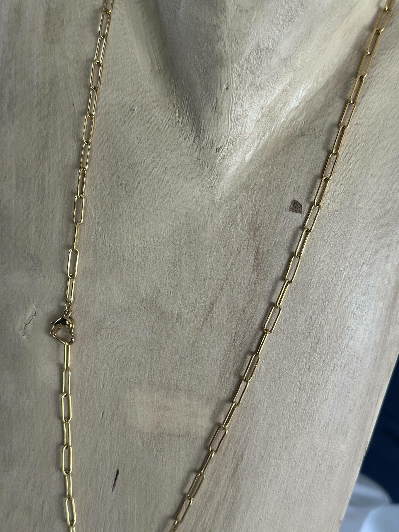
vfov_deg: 39.7
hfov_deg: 30.3
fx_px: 738
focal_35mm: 48
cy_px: 266
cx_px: 200
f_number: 1.78
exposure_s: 1/62
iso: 125
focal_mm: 6.86
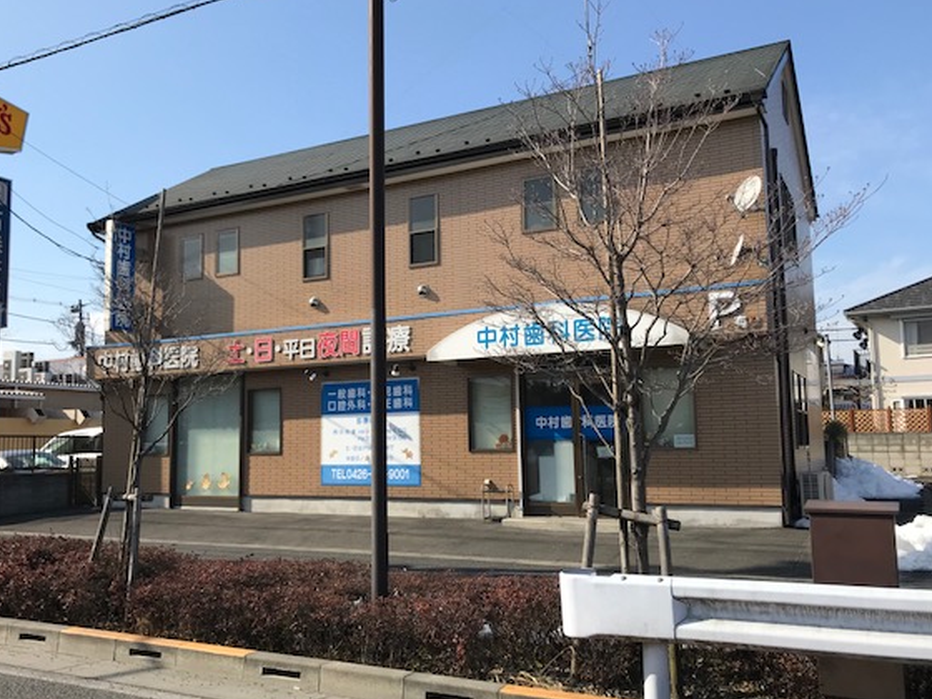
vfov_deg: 44.2
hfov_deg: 56.6
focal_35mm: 32
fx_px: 862
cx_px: 404
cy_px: 353
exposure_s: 1/2128
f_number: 1.8
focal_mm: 3.99
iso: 20
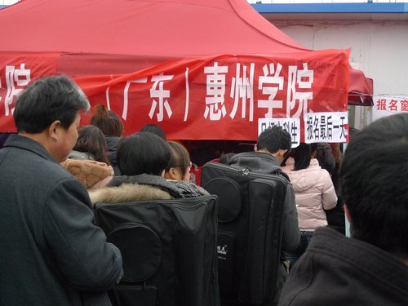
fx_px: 707
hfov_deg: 32.2
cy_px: 153
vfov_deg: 24.4
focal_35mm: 60
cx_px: 204
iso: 400
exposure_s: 1/60
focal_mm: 12.8
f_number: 2.8
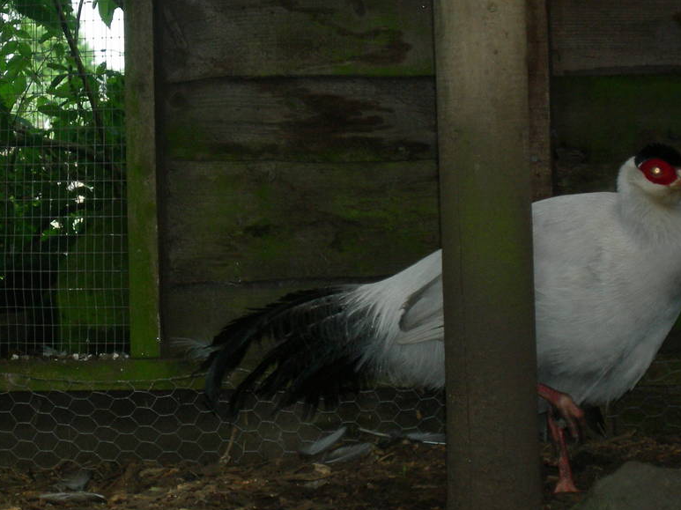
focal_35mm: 167
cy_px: 211
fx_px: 3284
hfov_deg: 11.8
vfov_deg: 8.9
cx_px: 318
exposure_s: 1/120
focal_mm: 26.3
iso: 200
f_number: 5.2
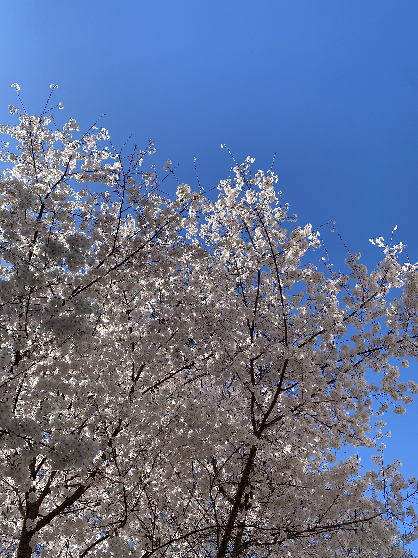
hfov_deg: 53.1
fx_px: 419
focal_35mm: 26
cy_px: 279
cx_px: 209
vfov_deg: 67.3
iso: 32
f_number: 1.8
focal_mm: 4.25
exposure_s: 1/1653
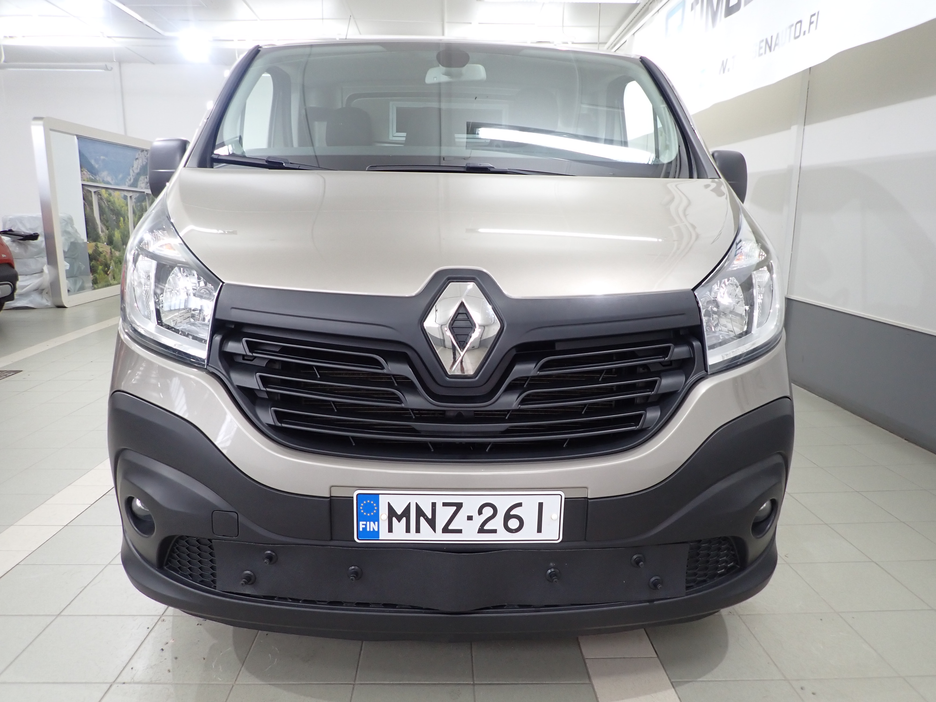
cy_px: 351
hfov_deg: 69.4
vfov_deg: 54.9
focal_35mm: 25
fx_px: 676
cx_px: 468
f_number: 2
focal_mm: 4.5
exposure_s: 1/50
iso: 200
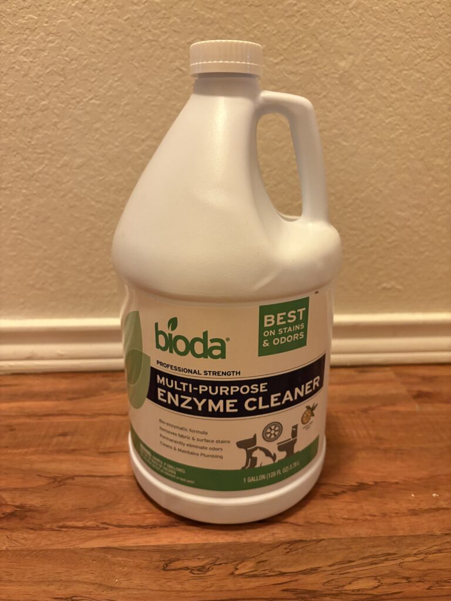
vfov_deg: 67.3
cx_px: 226
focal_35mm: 26
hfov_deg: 53.1
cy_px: 300
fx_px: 452
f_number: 1.6
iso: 500
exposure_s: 1/40
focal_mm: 5.96
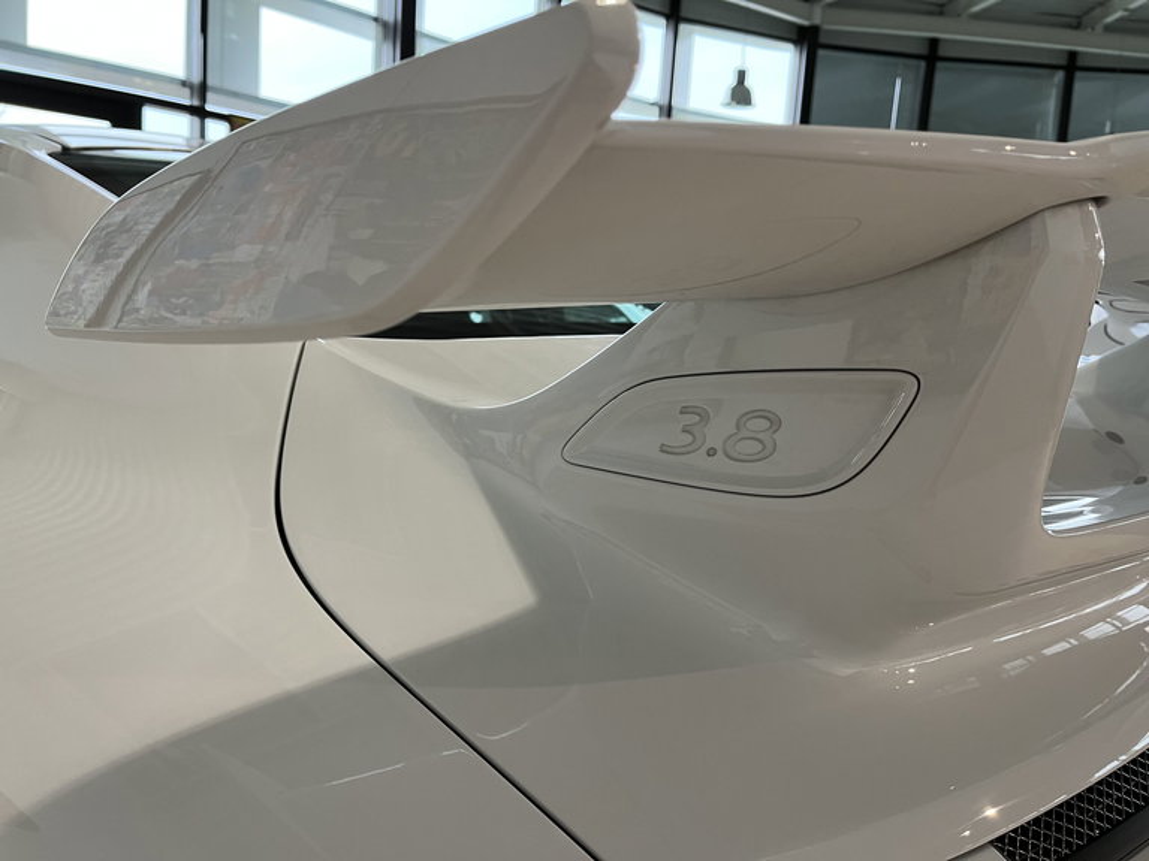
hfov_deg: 67.3
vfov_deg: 53.1
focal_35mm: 26
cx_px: 574
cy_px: 430
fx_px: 863
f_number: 1.6
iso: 160
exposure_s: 1/50
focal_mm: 5.1
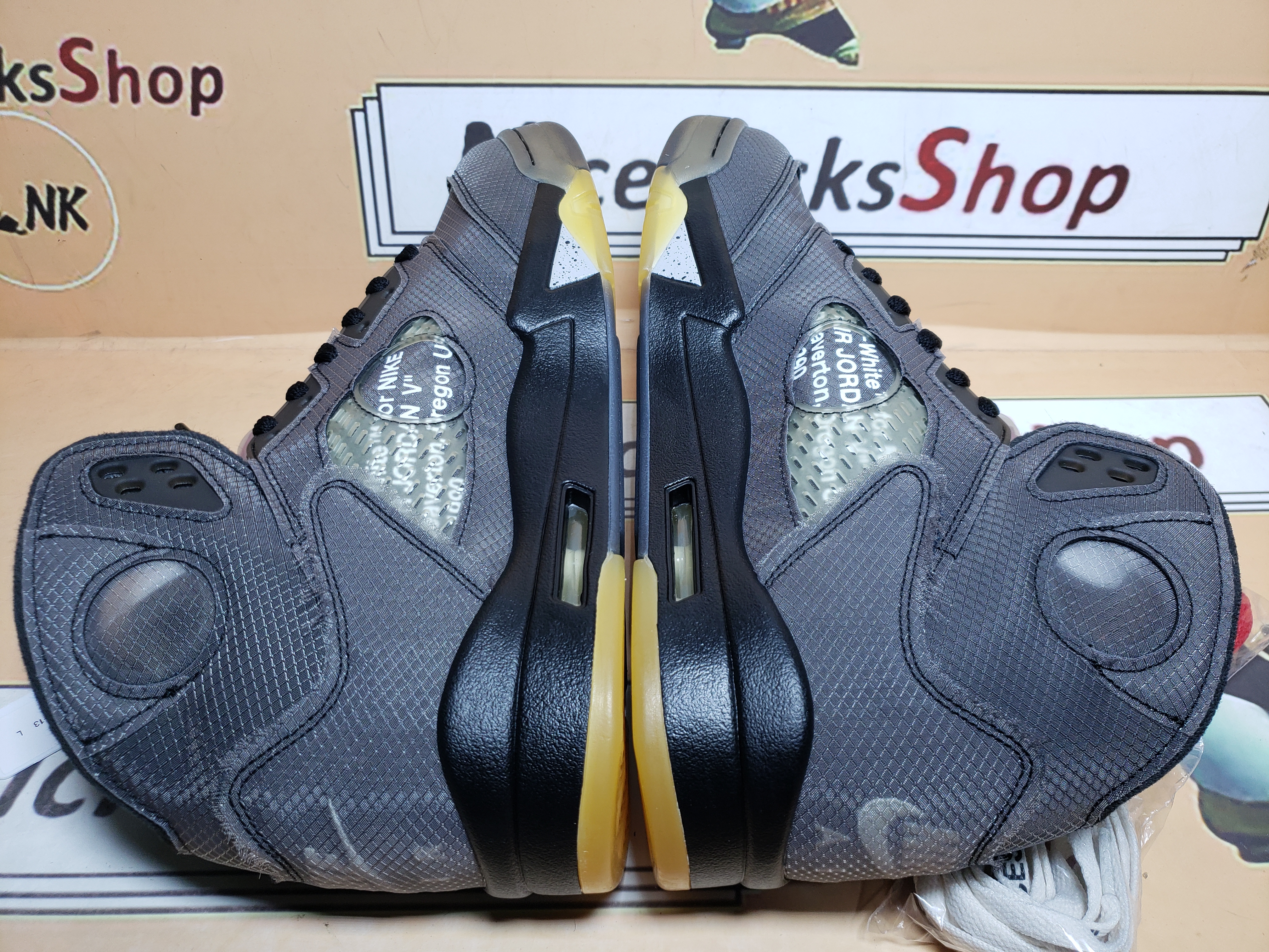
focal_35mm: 26
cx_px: 634
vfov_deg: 53.1
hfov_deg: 67.3
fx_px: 953
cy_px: 476
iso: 50
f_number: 1.5
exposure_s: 1/354
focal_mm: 4.3
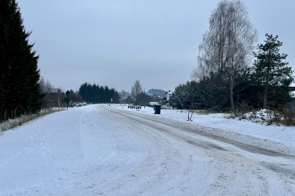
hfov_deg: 38.9
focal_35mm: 51
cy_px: 108
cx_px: 145
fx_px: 418
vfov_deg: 26.5
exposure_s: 1/2070
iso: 64
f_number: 1.78
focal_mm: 6.86
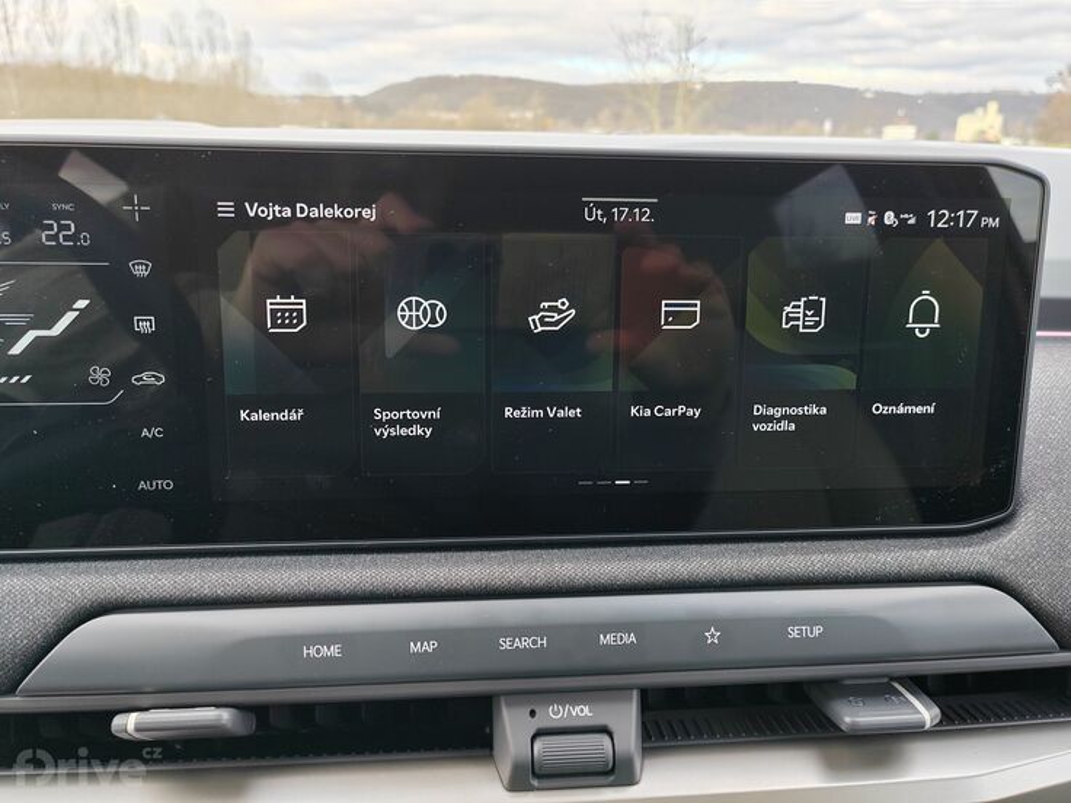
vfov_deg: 51.4
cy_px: 402
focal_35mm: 27
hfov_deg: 65.3
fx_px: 835
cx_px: 536
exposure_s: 1/100
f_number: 1.9
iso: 125
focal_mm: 5.52
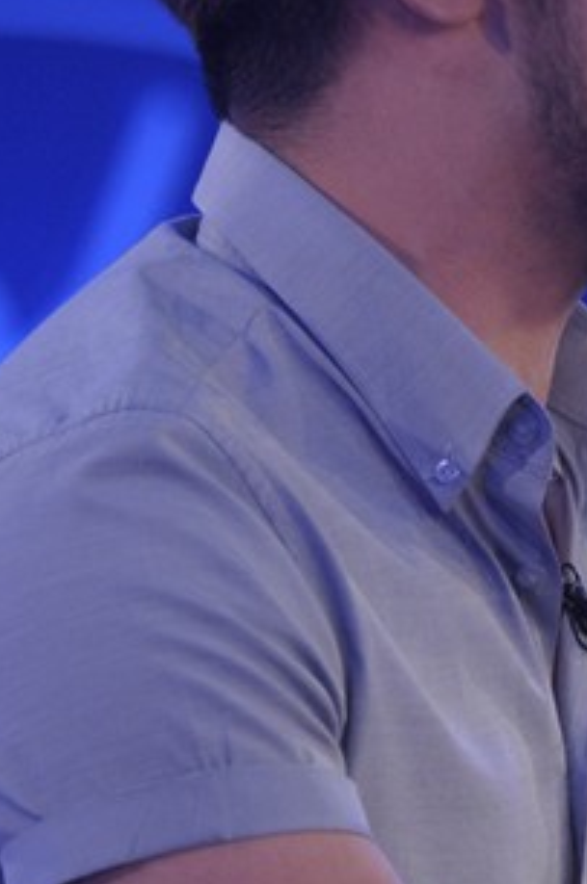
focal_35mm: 797
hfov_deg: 1.7
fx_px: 19558
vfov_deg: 2.6
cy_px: 254
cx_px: 787
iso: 400
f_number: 2.8
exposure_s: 1/80
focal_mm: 135
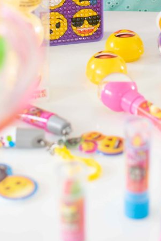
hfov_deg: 11.3
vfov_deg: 16.6
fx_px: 806
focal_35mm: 120
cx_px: 175
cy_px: -13
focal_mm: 35
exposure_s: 1/40
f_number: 3.2
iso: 200
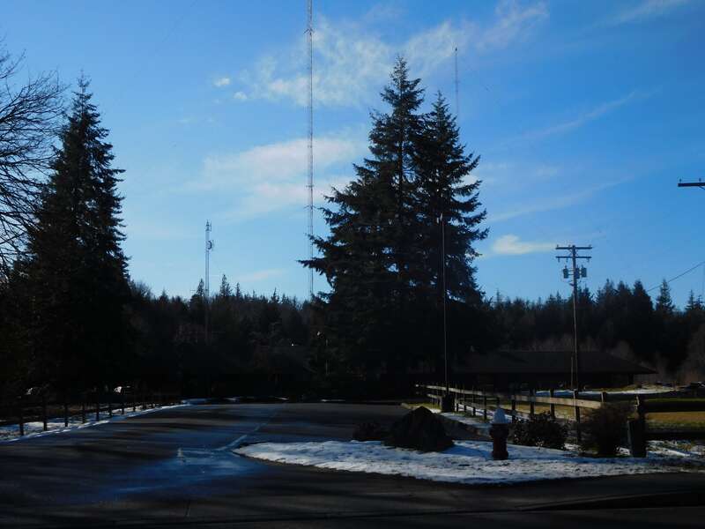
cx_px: 352
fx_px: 1018
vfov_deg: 29.1
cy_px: 264
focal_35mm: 50
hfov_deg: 38.2
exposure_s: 1/500
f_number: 8.2
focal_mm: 8.9
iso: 125
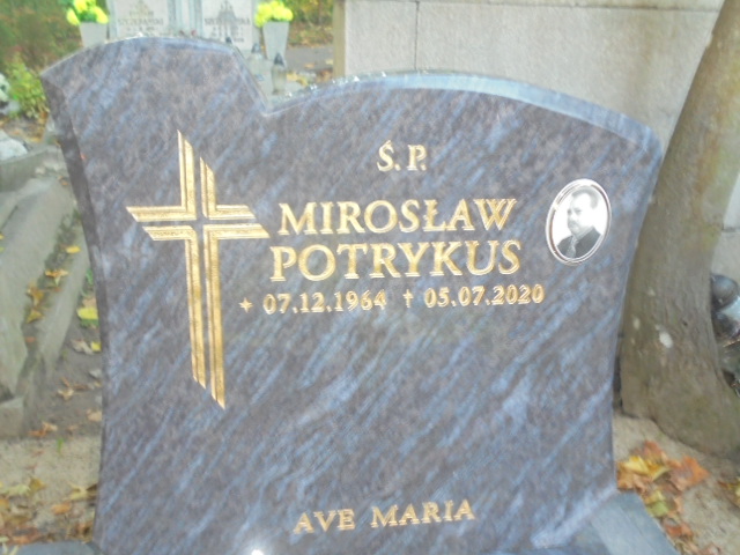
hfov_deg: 49.0
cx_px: 370
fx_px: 812
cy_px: 278
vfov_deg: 37.7
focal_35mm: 38
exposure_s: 1/8
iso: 400
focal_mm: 6.9
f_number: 4.2
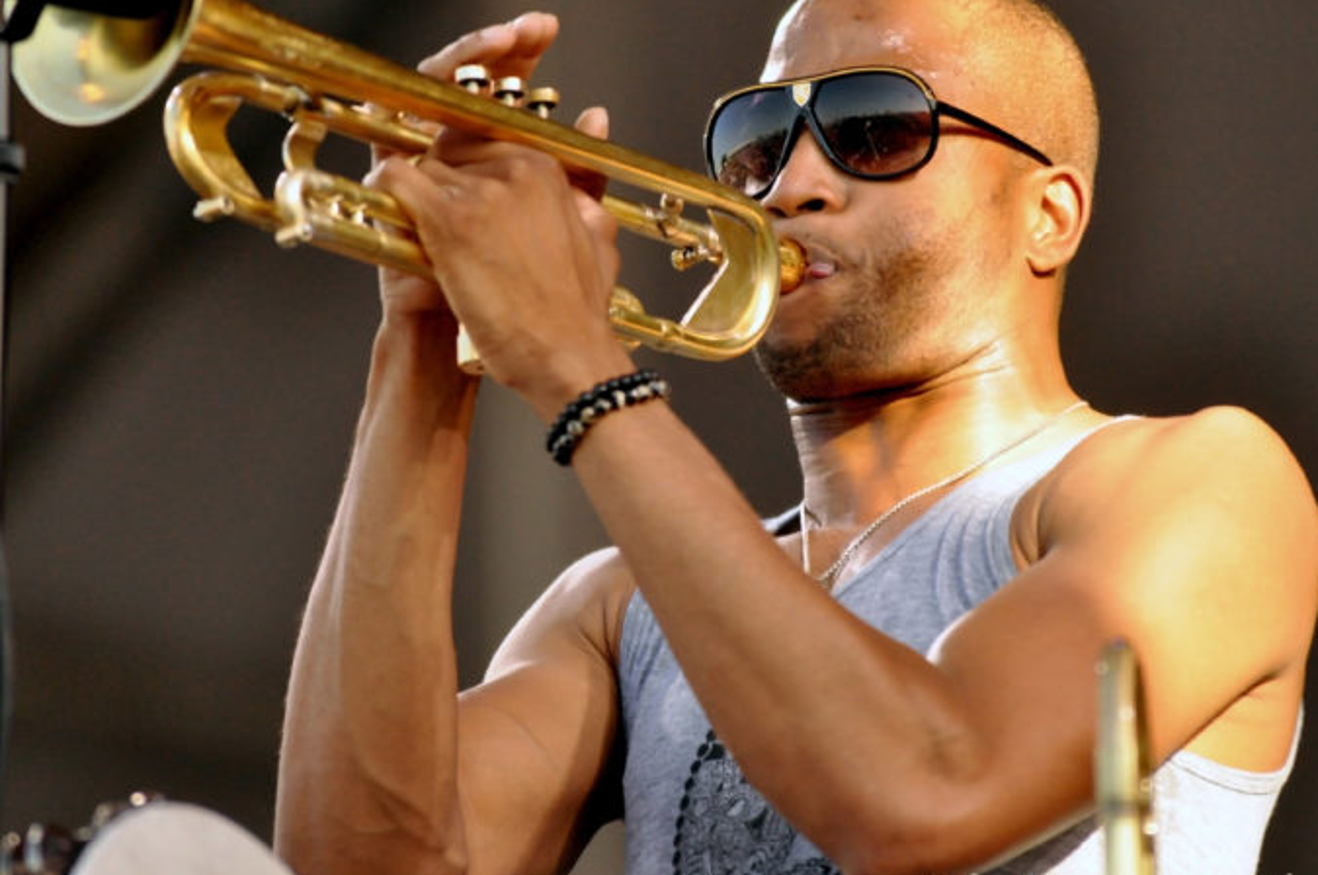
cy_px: 348
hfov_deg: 5.2
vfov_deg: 3.4
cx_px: 691
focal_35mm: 400
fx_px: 14623
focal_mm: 200
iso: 1250
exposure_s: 1/4000
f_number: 2.8
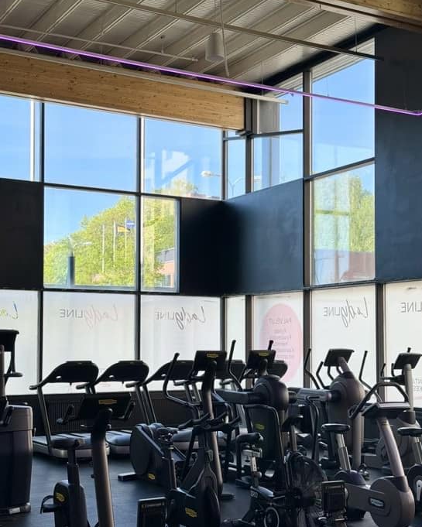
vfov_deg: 34.1
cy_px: 295
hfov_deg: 27.6
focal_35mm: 55
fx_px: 858
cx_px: 220
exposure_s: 1/425
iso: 64
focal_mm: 6.76
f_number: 1.78
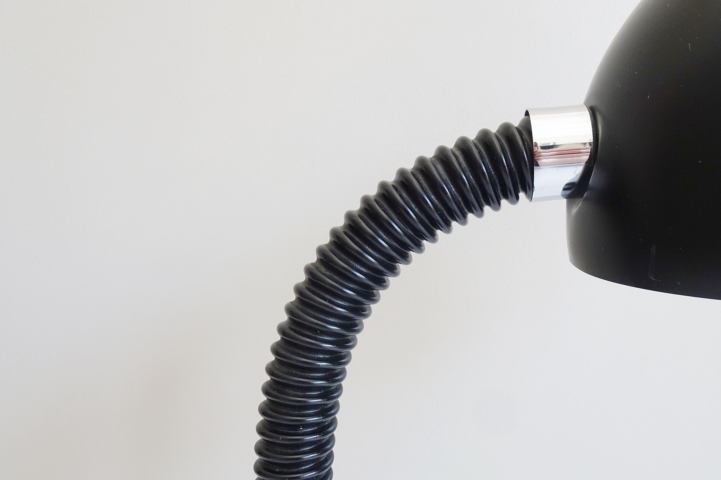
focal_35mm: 28
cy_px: 271
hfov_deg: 65.3
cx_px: 401
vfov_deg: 46.3
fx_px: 561
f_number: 3.5
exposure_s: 1/30
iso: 80
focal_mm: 4.1
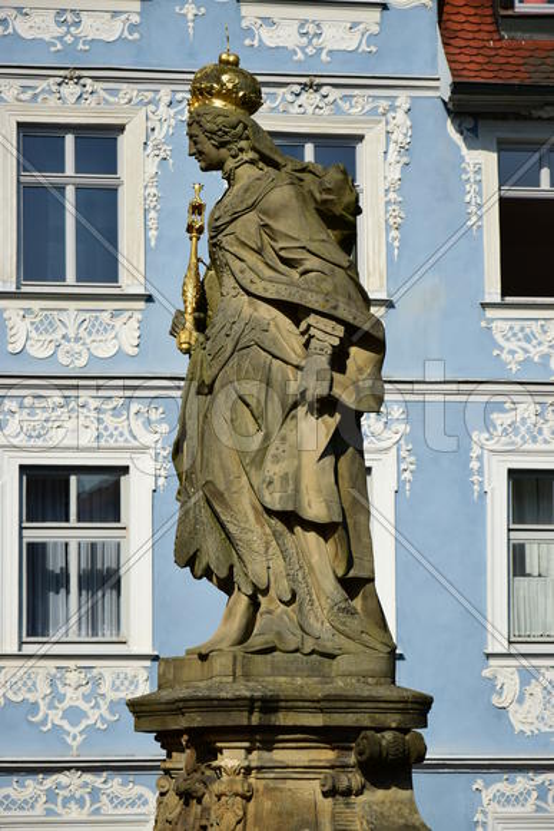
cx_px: 277
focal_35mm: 135
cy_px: 416
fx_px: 3114
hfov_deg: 10.2
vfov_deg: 15.2
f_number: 6.3
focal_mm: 90
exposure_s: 1/640
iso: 100
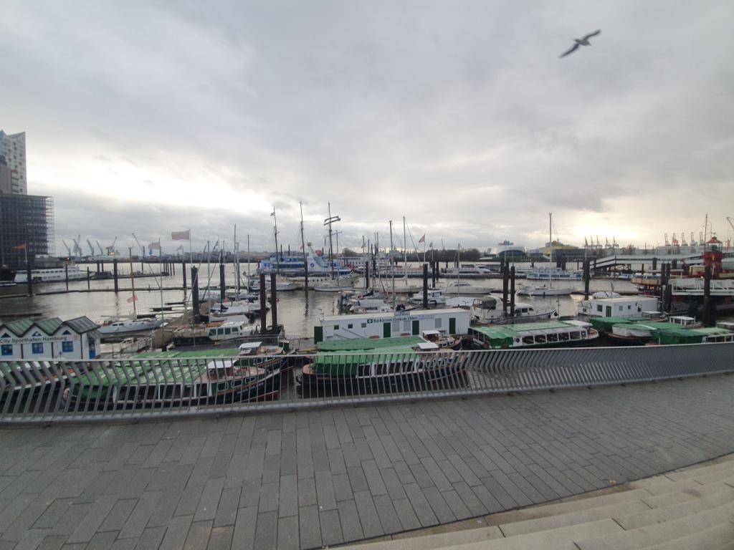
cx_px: 367
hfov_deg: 106.2
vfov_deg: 89.9
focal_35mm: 13
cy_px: 275
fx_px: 276
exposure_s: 1/133
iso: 40
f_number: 2.2
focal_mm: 1.8
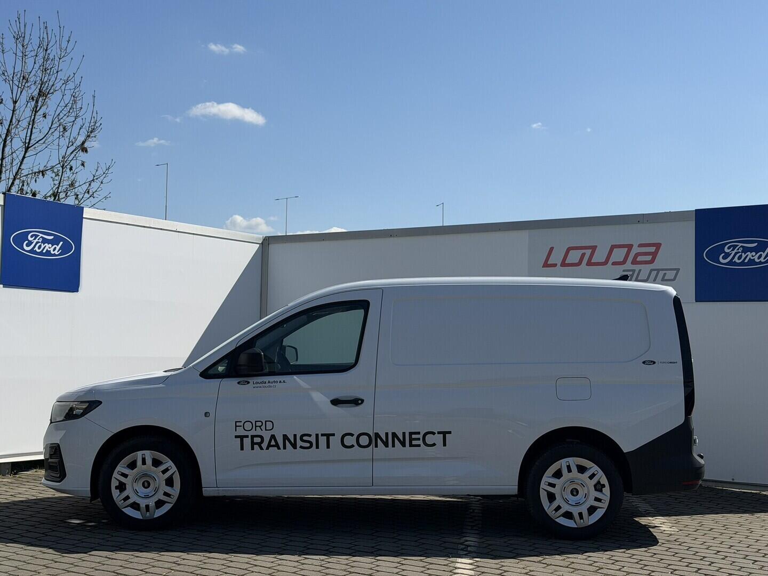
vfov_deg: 30.3
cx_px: 384
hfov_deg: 39.7
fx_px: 1065
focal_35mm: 48
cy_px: 288
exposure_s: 1/11364
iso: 80
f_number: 1.78
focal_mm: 6.76
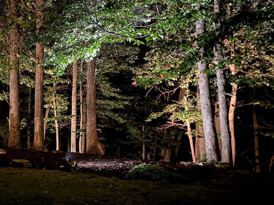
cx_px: 45
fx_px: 380
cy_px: 112
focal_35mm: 48
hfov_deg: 37.8
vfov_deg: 30.3
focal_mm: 5.96
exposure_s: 1/2
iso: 2000
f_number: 1.6
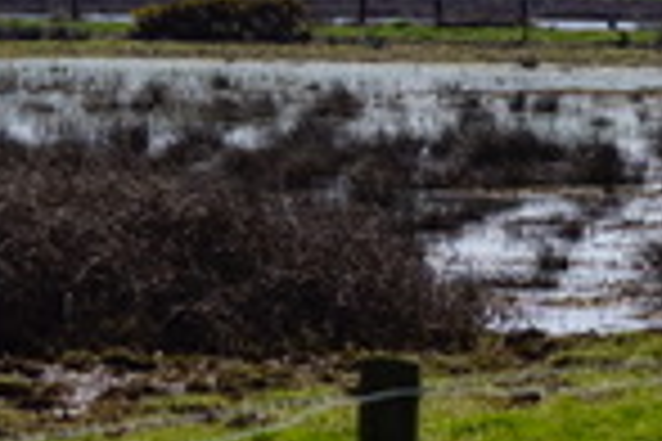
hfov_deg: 3.2
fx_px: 11989
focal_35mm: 652
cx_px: 995
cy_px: -106
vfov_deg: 2.1
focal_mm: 100
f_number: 8
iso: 100
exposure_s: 1/320
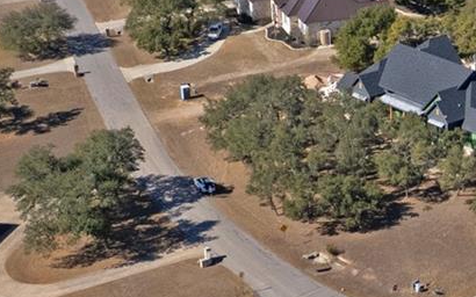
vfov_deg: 11.7
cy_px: 168
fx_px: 1453
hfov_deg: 17.9
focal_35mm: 112
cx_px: 532
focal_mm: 8.38
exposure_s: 1/3200
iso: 130
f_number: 2.8
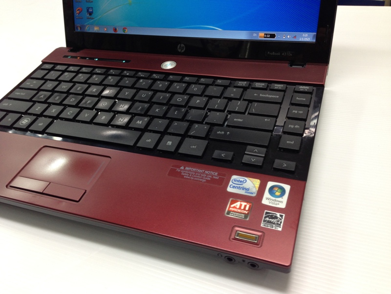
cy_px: 147
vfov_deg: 42.9
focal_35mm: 33
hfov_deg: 55.4
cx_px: 196
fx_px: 373
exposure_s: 1/20
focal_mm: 4.12
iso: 64
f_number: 2.4
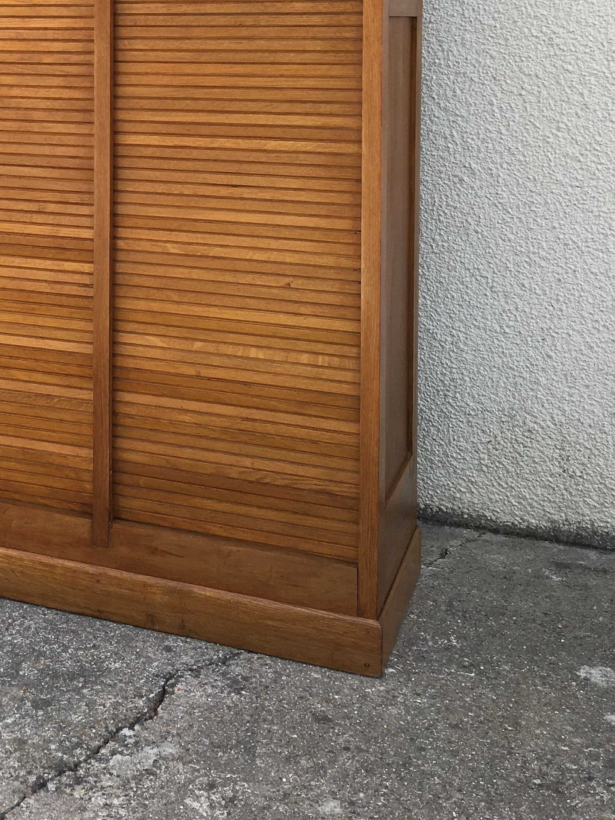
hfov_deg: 27.1
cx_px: 65
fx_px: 1232
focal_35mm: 52
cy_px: 90
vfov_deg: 34.8
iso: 25
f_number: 2.2
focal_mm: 4.15
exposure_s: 1/381
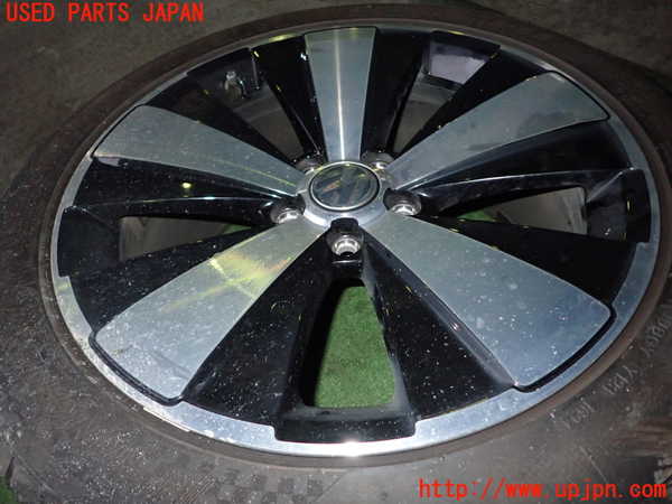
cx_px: 336
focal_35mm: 25
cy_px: 252
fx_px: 485
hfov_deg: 69.4
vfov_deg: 54.9
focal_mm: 4.5
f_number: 5.6
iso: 500
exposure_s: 1/30
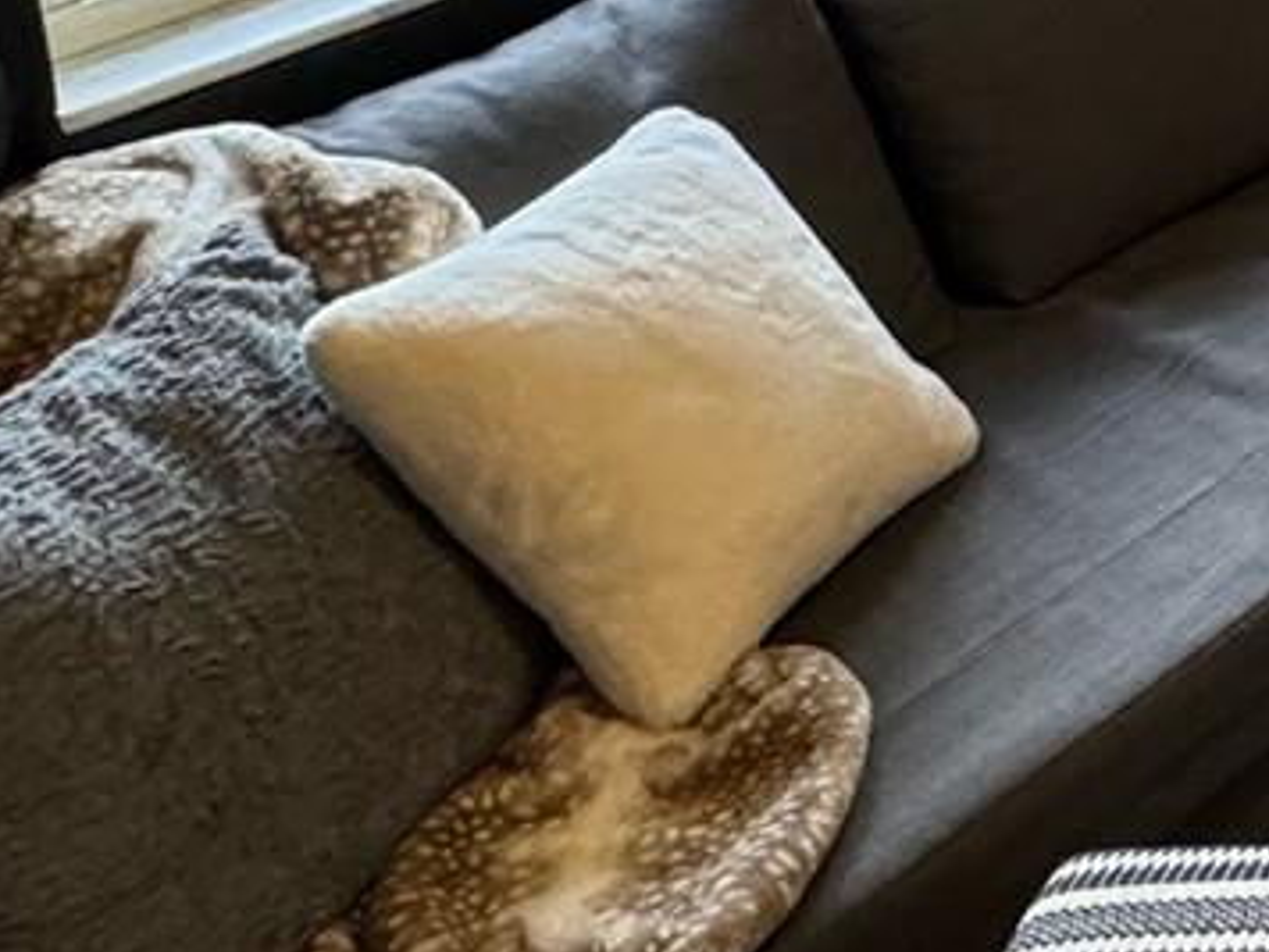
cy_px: -431
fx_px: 2310
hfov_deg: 22.7
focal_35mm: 63
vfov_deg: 20.3
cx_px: 2071
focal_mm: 2.22
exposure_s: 1/120
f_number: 2.2
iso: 320
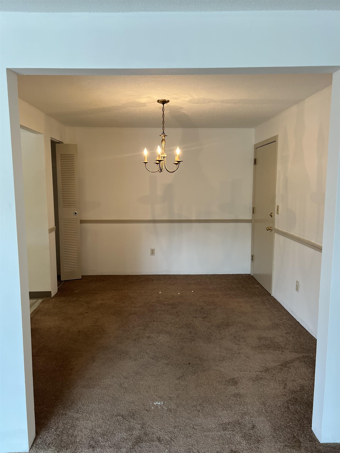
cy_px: 226
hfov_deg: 53.1
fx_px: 340
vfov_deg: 67.3
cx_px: 170
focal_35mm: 26
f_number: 1.5
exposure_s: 1/60
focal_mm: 5.7
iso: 64
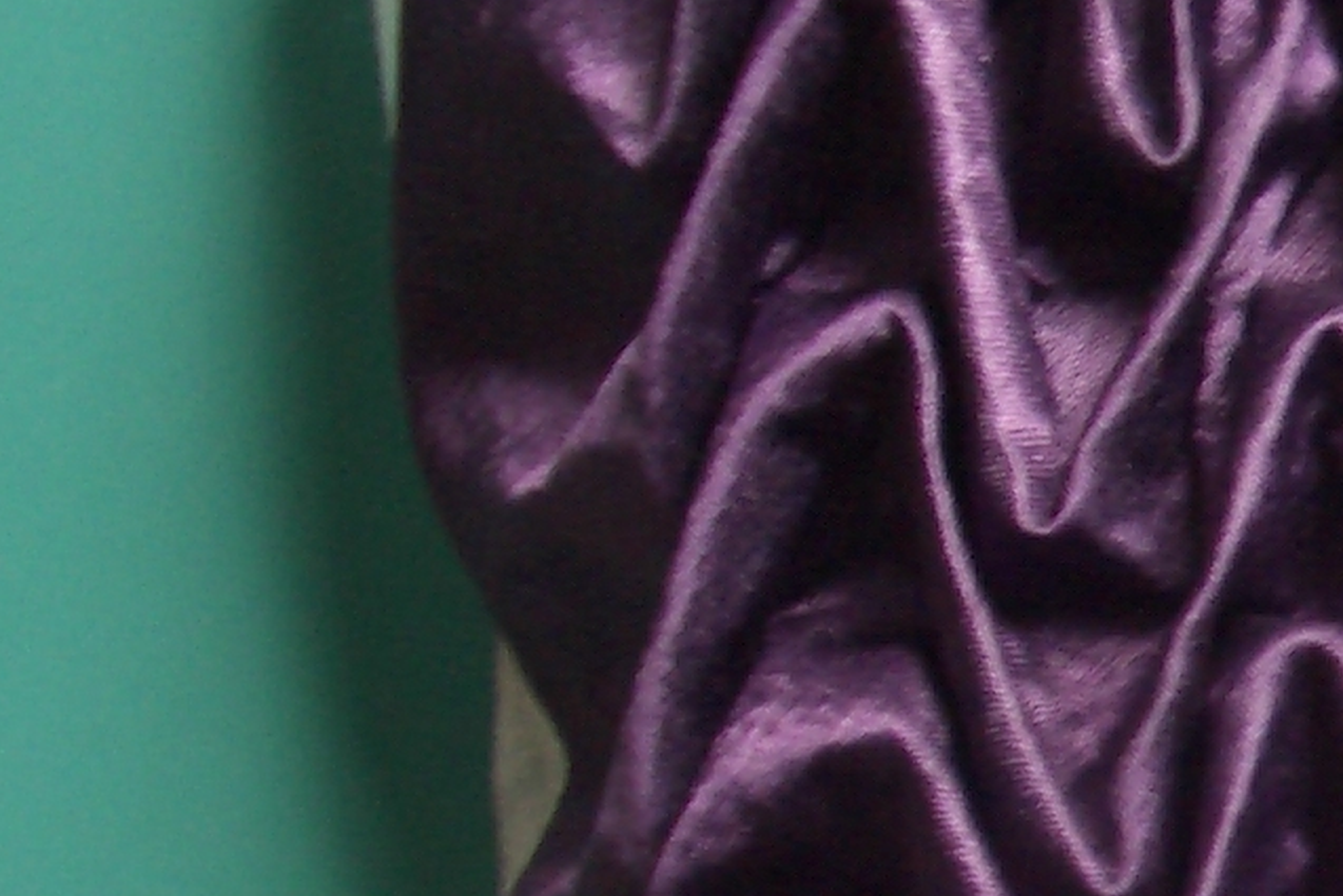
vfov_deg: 11.6
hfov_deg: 16.1
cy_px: 907
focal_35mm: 117
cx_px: 1982
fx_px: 4365
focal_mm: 5.8
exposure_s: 1/8
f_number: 2.6
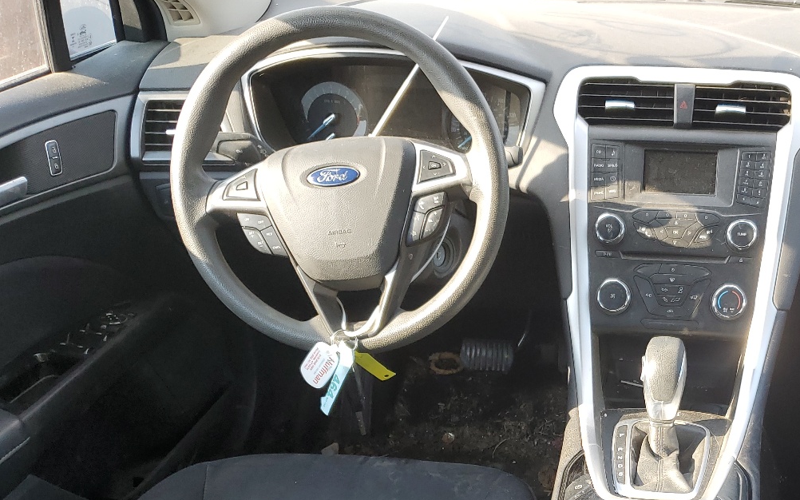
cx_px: 638
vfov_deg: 28.1
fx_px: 959
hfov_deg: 43.2
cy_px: 452
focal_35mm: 44
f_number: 1.5
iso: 50
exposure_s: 1/132
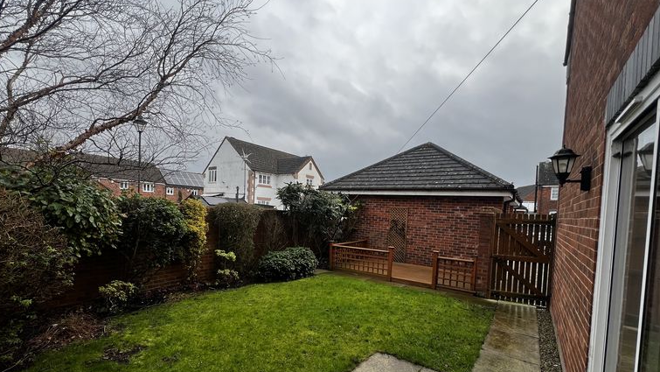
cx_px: 314
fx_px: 263
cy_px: 224
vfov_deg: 69.8
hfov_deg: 102.9
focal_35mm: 15
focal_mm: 1.57
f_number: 1.8
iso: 32
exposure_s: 1/267
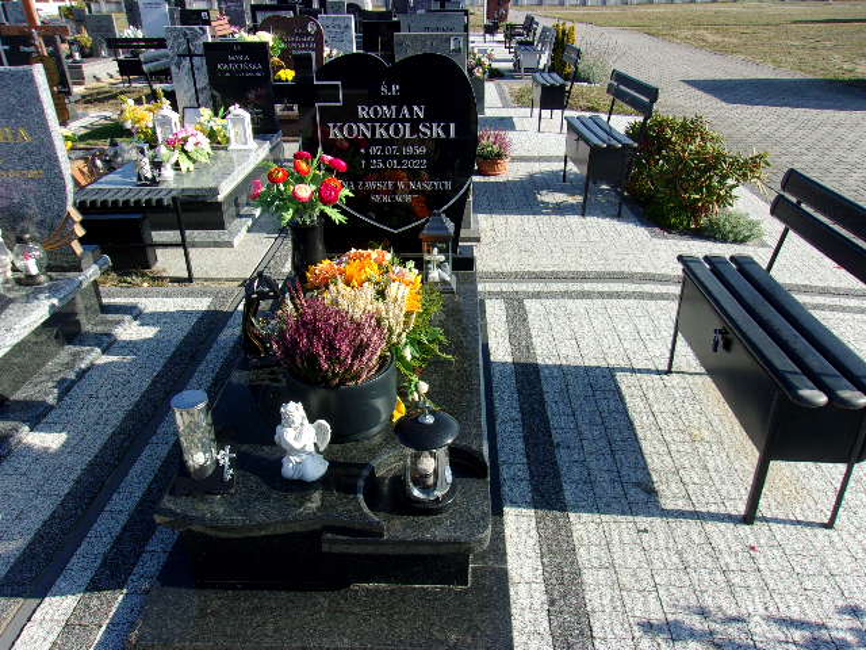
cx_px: 433
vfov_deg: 51.4
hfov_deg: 65.3
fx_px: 675
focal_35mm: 27
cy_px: 325
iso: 80
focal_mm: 4.9
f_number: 10.4
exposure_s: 1/60
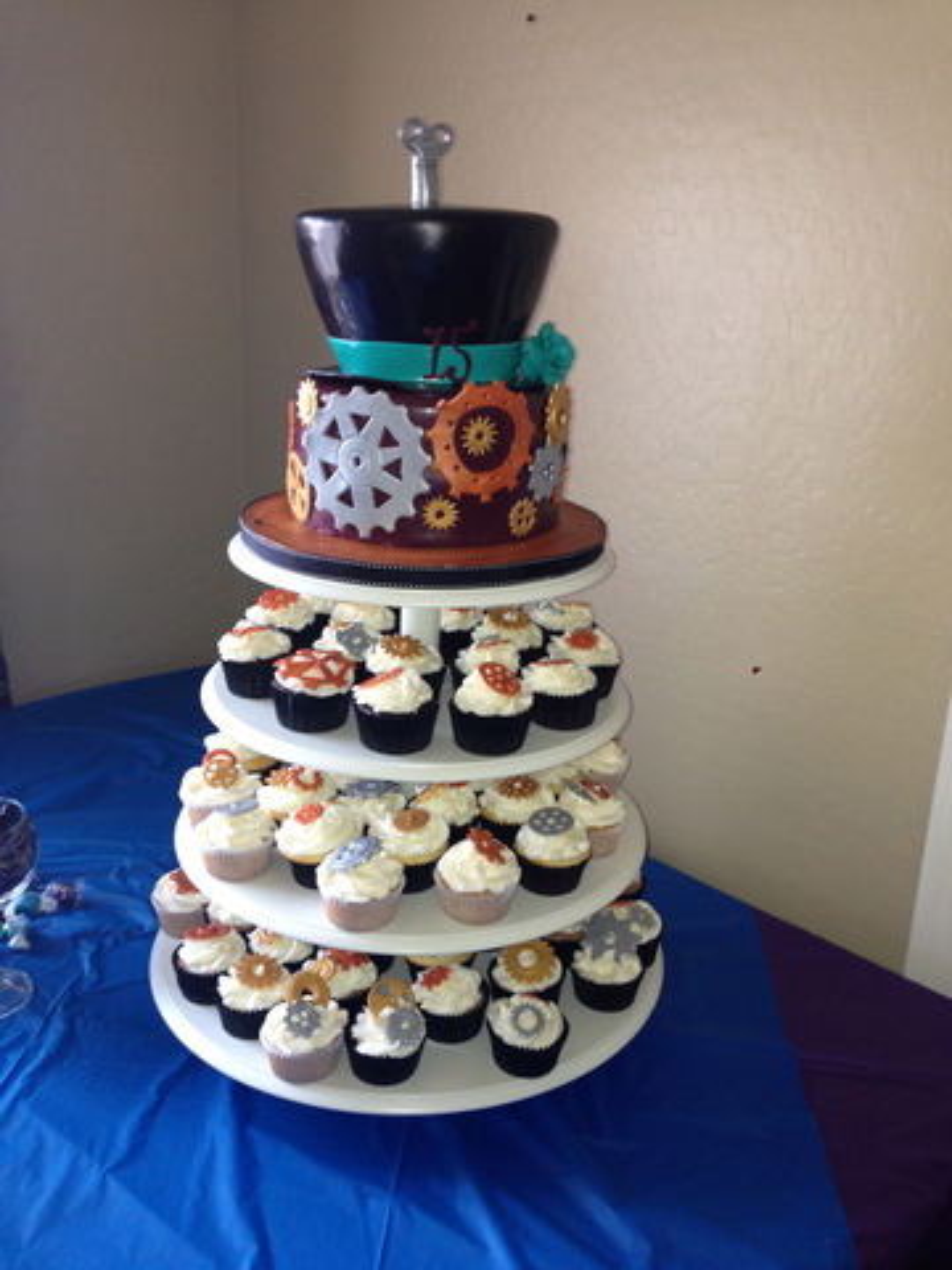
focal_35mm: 33
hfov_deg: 42.9
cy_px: 635
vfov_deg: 55.4
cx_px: 476
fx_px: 1210
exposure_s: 1/20
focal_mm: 4.13
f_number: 2.4
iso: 125
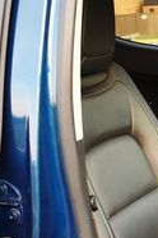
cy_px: 191
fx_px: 612
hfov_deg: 13.8
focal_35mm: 93
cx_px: 237
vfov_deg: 21.6
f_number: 3.5
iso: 1000
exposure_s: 1/125
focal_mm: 18
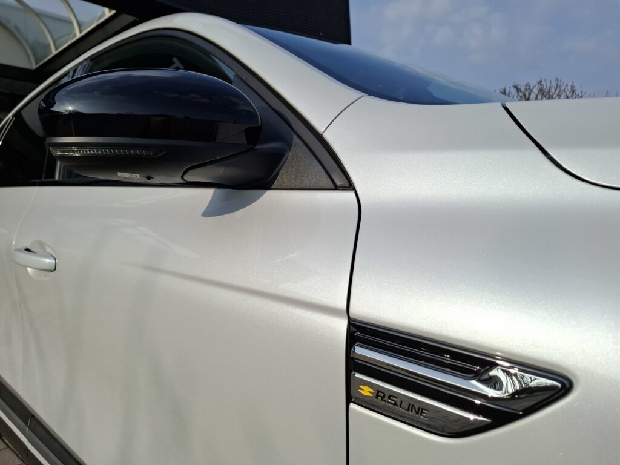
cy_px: 232
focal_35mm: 23
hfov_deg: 73.9
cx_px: 310
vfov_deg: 58.9
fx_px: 412
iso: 50
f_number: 1.8
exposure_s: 1/3236
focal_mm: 5.54
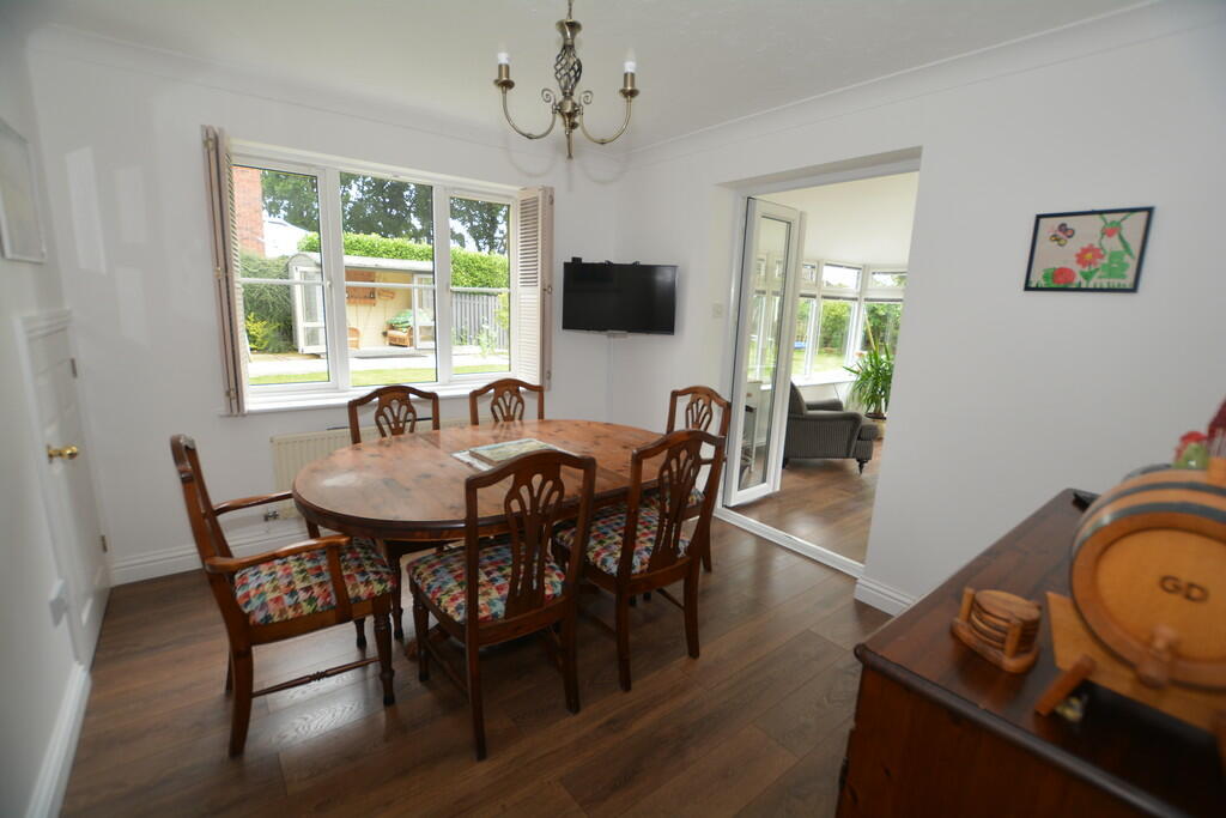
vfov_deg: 77.3
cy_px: 409
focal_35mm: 15
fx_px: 511
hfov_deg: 100.4
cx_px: 613
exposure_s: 1/60
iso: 200
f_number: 4
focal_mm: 10
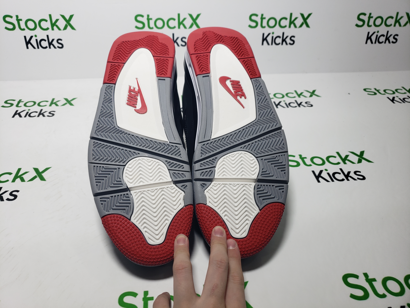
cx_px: 205
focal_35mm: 26
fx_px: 308
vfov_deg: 53.1
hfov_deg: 67.3
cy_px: 154
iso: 50
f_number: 1.5
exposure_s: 1/448
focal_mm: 4.3
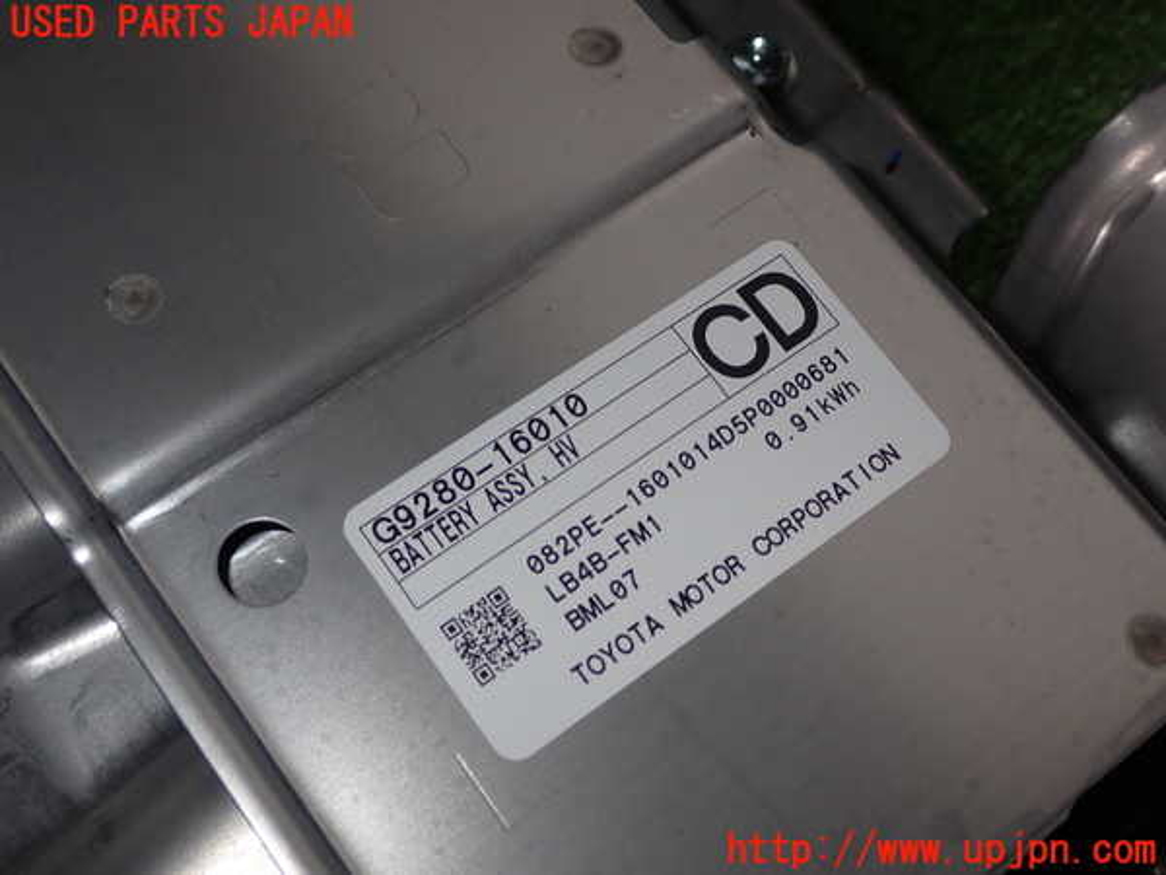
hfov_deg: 42.9
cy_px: 438
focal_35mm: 44
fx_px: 1482
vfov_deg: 32.9
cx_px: 583
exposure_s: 1/40
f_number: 9
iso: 125
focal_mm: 7.84
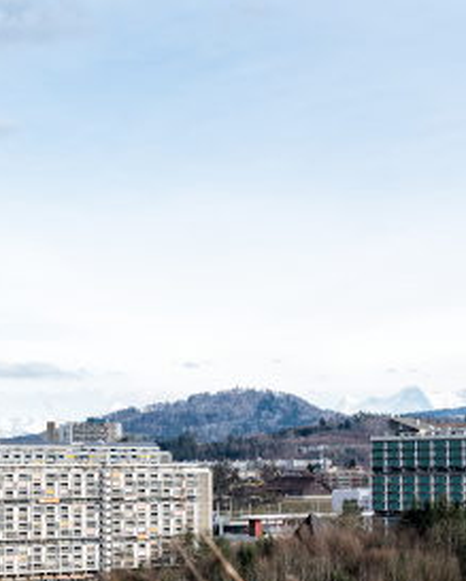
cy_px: 392
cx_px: 17
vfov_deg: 18.6
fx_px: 1773
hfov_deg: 14.8
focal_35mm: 103
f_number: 5
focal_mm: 50
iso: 100
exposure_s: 1/1000
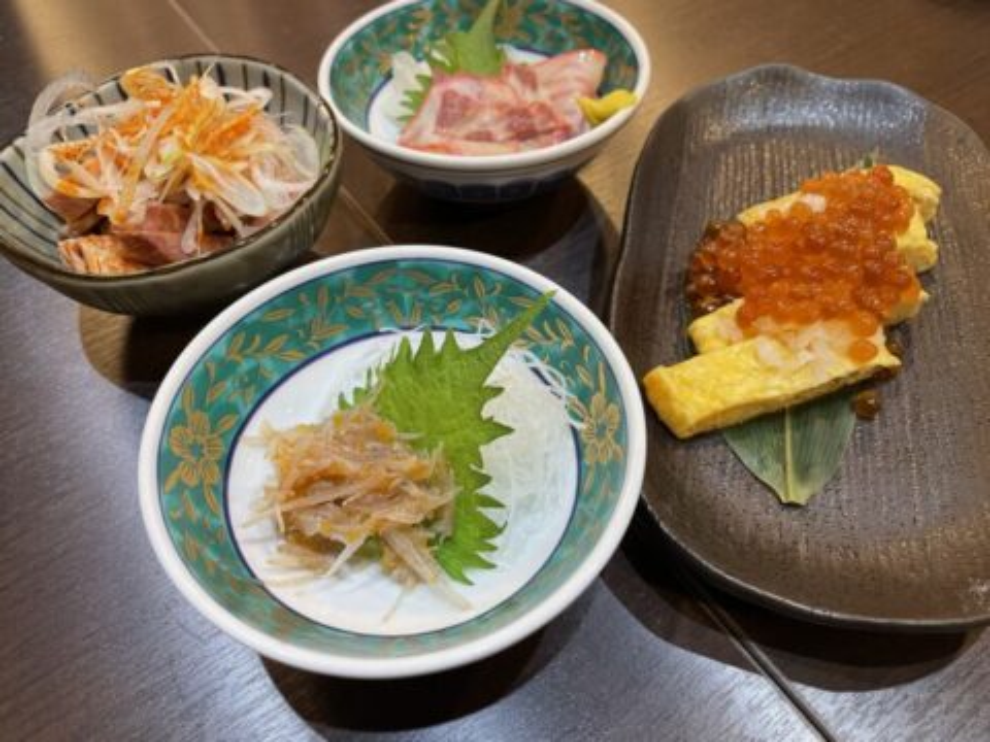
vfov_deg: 53.1
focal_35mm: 26
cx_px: 495
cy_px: 371
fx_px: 744
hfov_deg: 67.3
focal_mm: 4.2
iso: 200
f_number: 1.6
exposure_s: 1/60
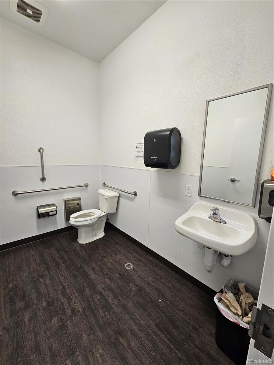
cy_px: 182
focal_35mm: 13
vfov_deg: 106.2
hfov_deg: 89.9
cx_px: 137
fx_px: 137
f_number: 2.2
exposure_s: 1/60
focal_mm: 2.2
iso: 125
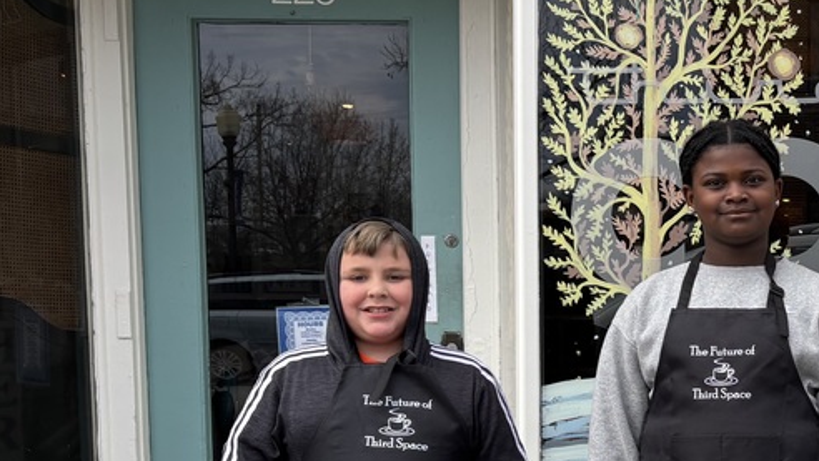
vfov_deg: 20.1
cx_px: 796
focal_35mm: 59
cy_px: 391
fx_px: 1282
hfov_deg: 32.9
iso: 50
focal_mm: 5.96
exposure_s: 1/894
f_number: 1.6
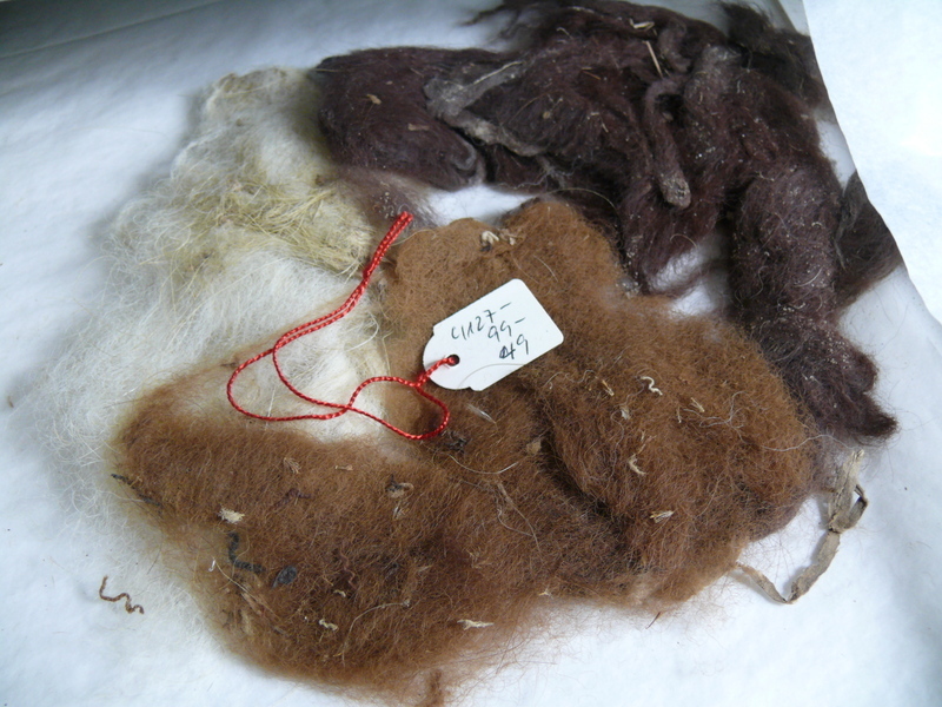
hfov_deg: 52.6
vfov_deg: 40.7
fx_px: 952
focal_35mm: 35
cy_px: 354
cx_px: 471
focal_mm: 7.4
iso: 200
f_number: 2.8
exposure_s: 1/20
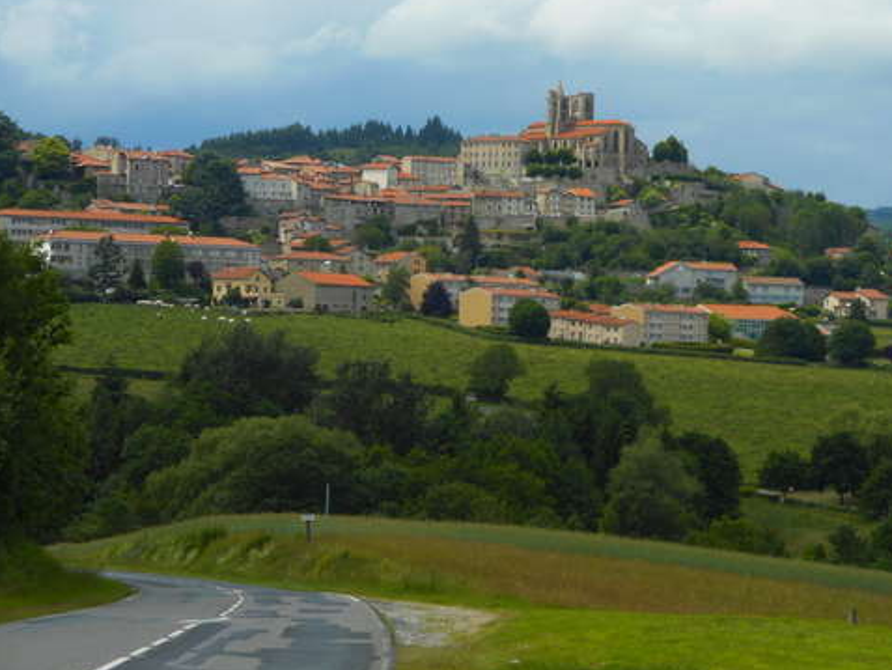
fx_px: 3300
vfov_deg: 11.6
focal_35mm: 128
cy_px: 276
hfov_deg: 15.4
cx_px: 493
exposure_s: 1/400
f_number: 5.8
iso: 80
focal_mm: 18.2
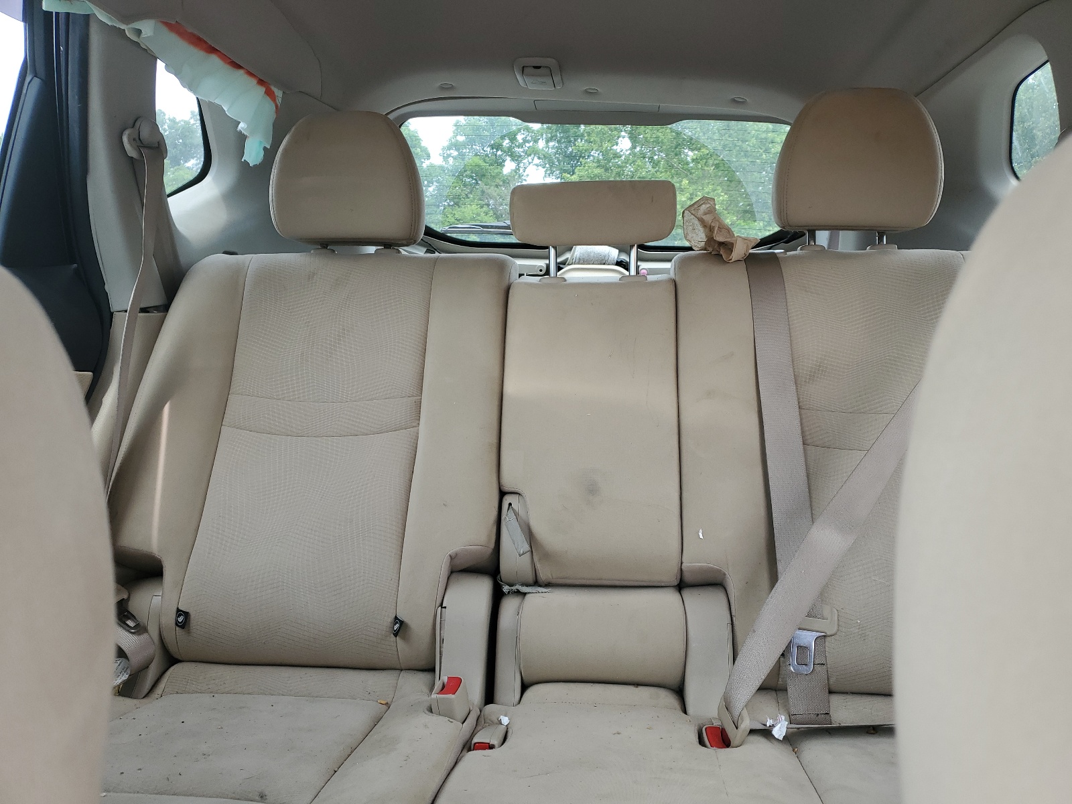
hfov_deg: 67.3
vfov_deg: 53.1
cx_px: 536
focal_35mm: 26
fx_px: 805
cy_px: 402
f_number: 1.5
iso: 50
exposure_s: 1/125
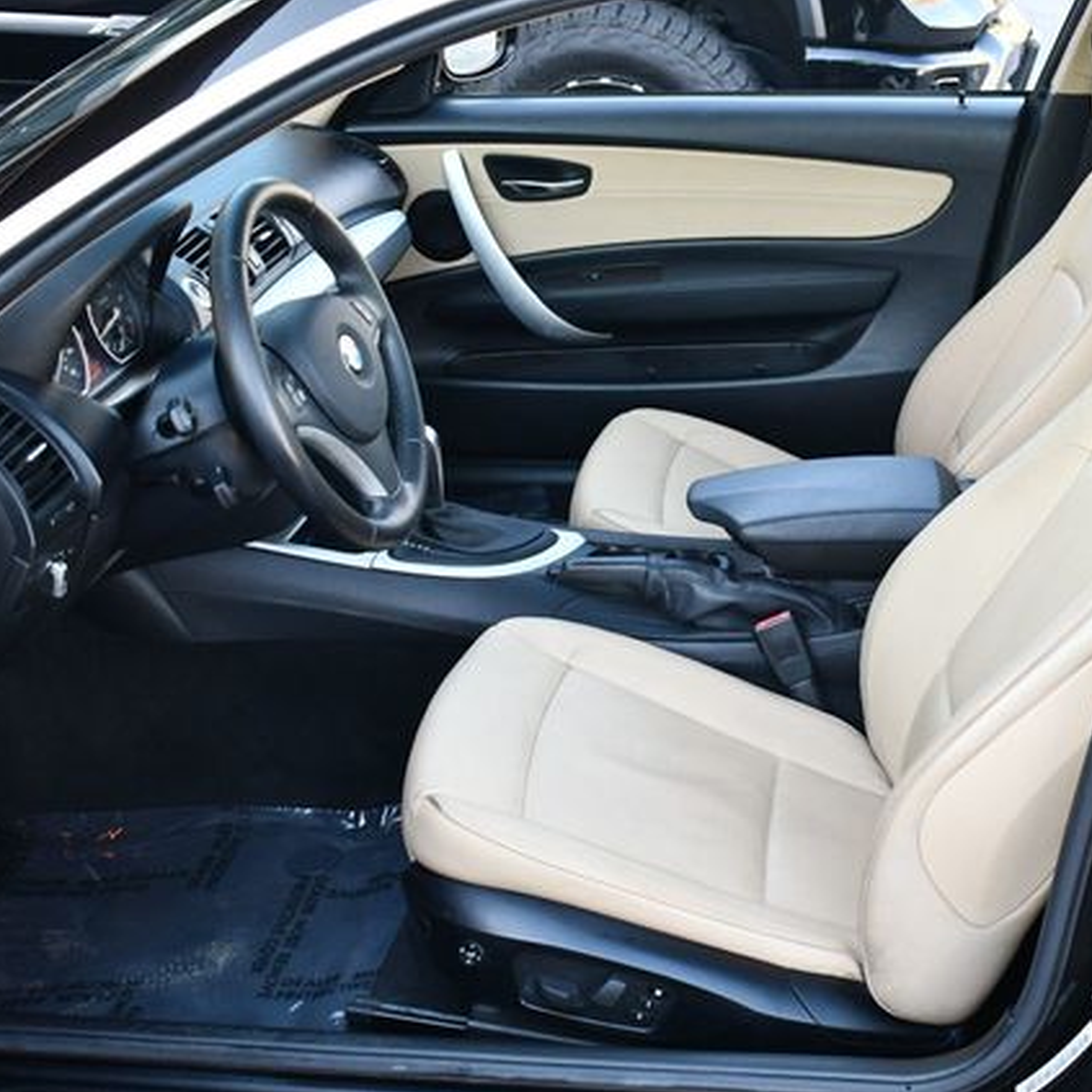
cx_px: 687
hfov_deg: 31.5
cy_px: 545
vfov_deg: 31.6
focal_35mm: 54
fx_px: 1927
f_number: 3.8
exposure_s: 1/250
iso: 800
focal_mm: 21
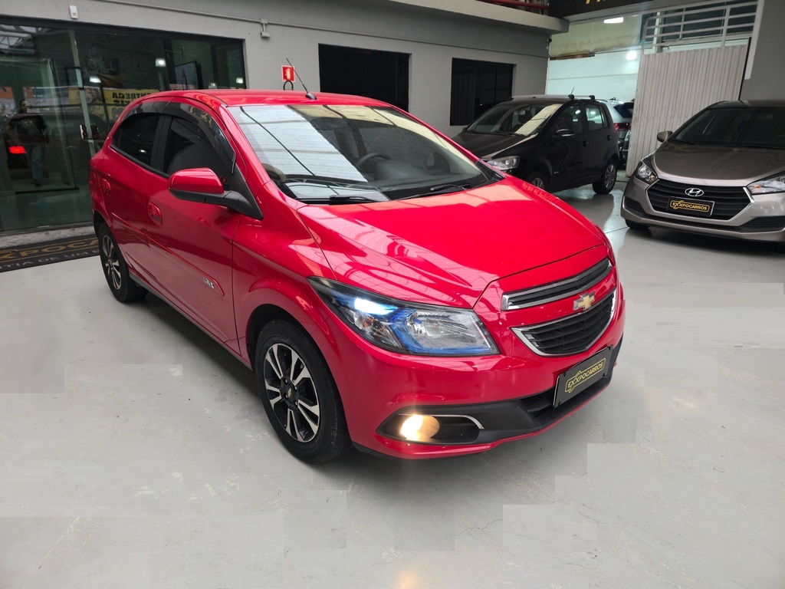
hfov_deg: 73.9
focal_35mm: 23
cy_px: 294
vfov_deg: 58.9
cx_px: 392
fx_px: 522
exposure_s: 1/50
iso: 125
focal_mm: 6.3
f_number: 1.7
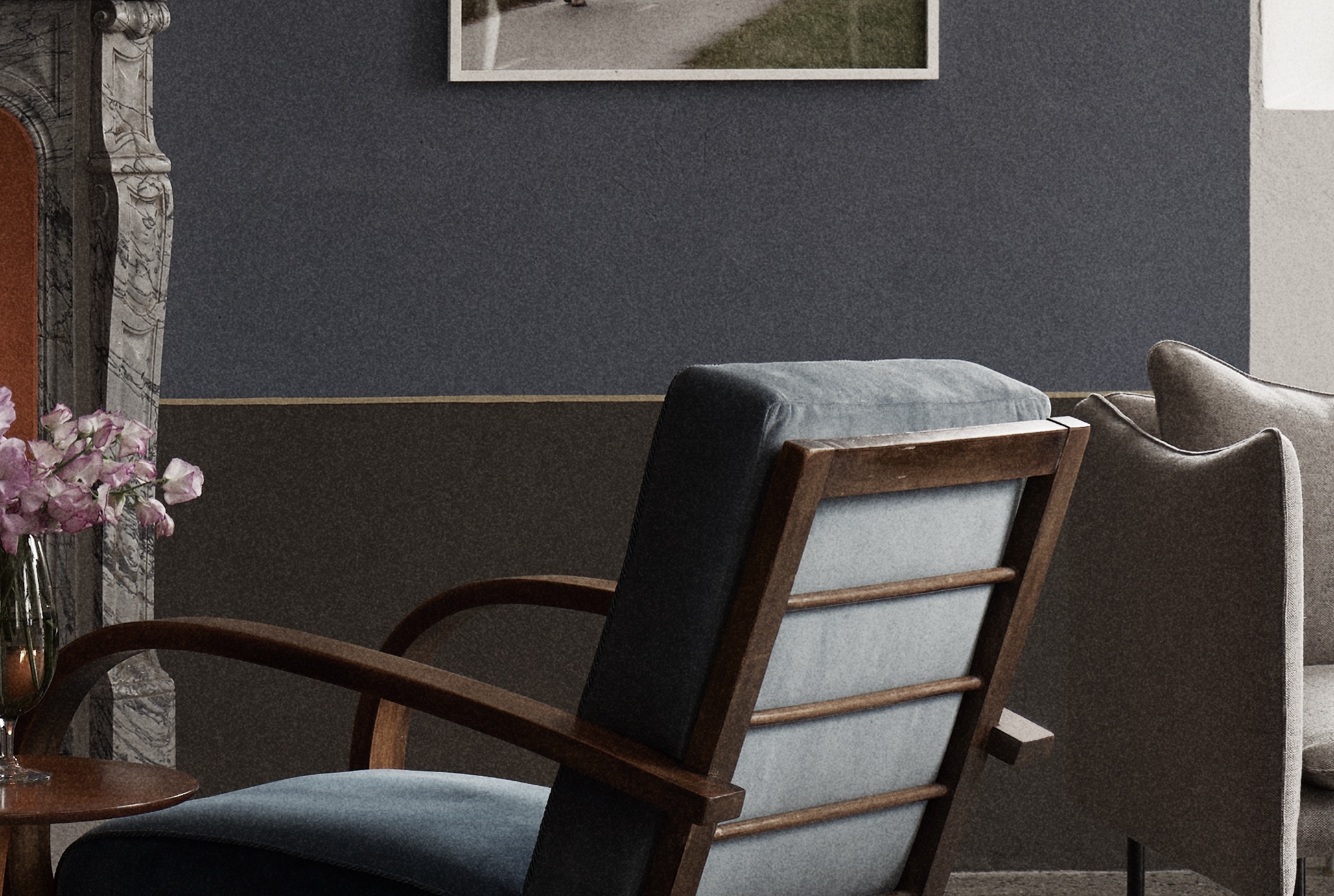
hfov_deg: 14.7
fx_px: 5089
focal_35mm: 137
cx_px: -29
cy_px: 246
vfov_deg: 10.1
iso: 100
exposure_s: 1/1.67
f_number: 8
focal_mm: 47
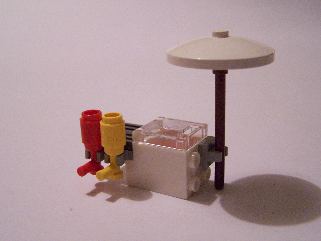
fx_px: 445
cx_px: 160
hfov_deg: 39.7
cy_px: 120
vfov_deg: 30.3
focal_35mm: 48
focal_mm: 8
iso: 400
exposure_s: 1/30
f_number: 3
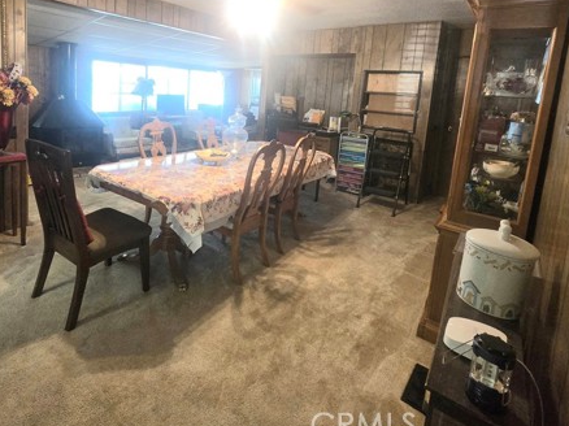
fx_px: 312
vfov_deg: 66.2
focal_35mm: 19
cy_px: 131
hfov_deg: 83.5
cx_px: 223
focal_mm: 2.2
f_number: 2.2
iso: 640
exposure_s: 1/60.2
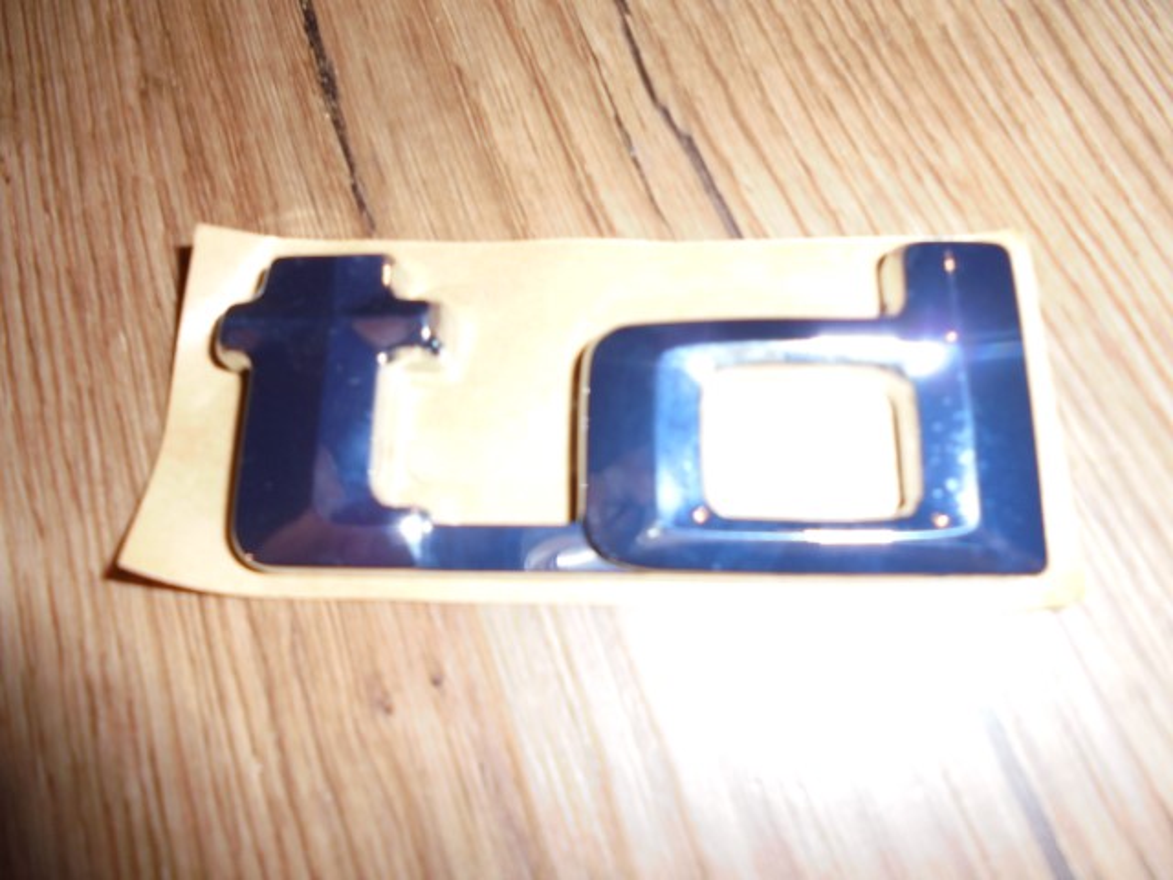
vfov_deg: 53.1
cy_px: 440
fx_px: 881
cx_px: 586
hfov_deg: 67.3
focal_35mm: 26
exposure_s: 1/30
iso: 100
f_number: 3.5
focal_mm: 4.6
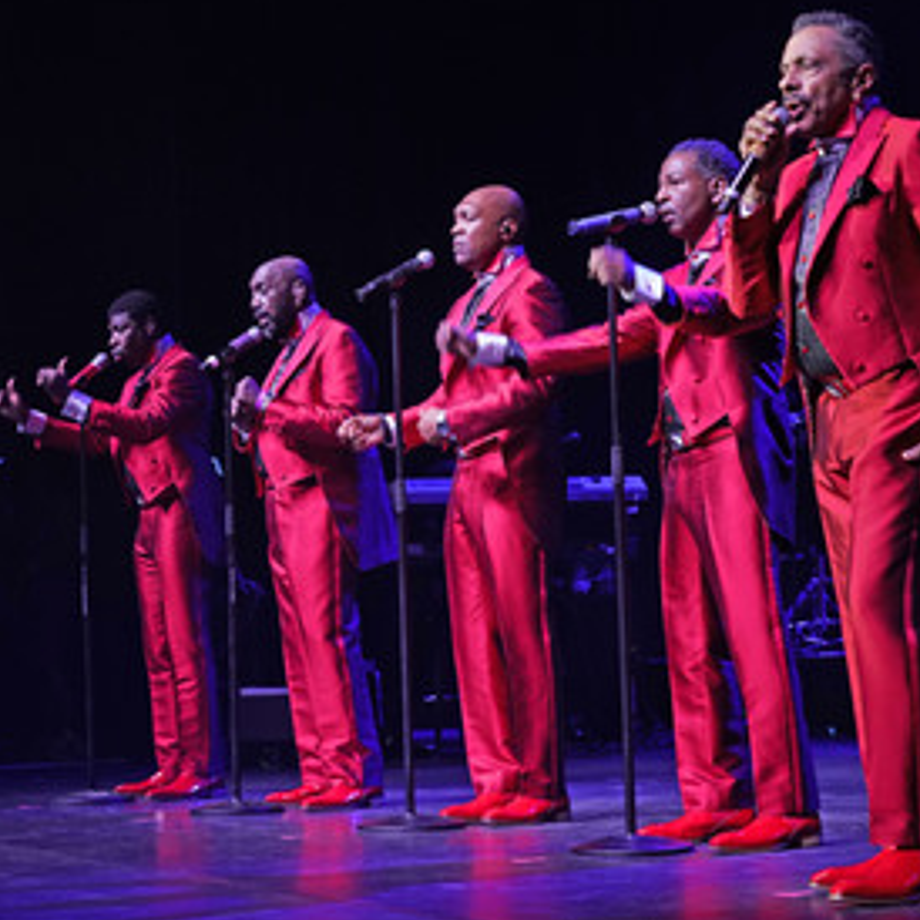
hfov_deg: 21.4
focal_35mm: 81
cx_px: 502
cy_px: 426
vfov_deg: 21.4
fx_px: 2436
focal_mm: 58
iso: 1600
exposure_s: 1/160
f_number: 5.6
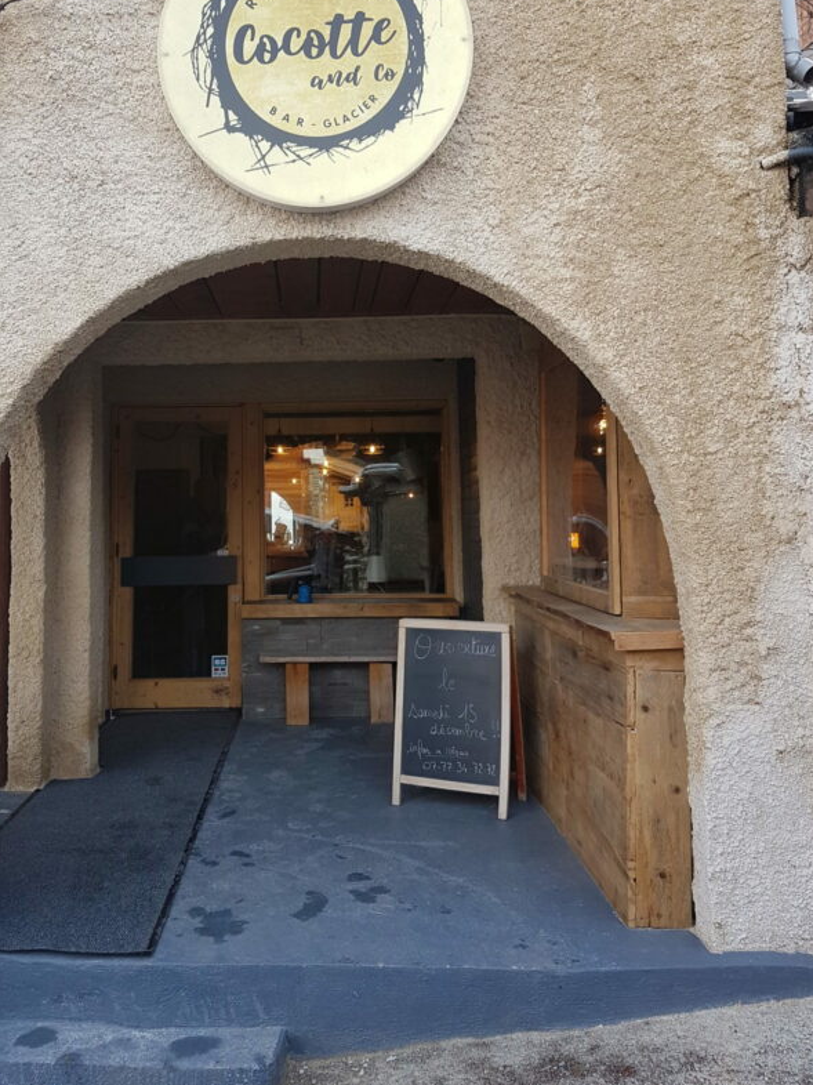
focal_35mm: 32
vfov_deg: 56.6
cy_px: 459
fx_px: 1003
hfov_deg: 43.9
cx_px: 322
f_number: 1.7
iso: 40
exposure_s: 1/366
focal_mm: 4.2
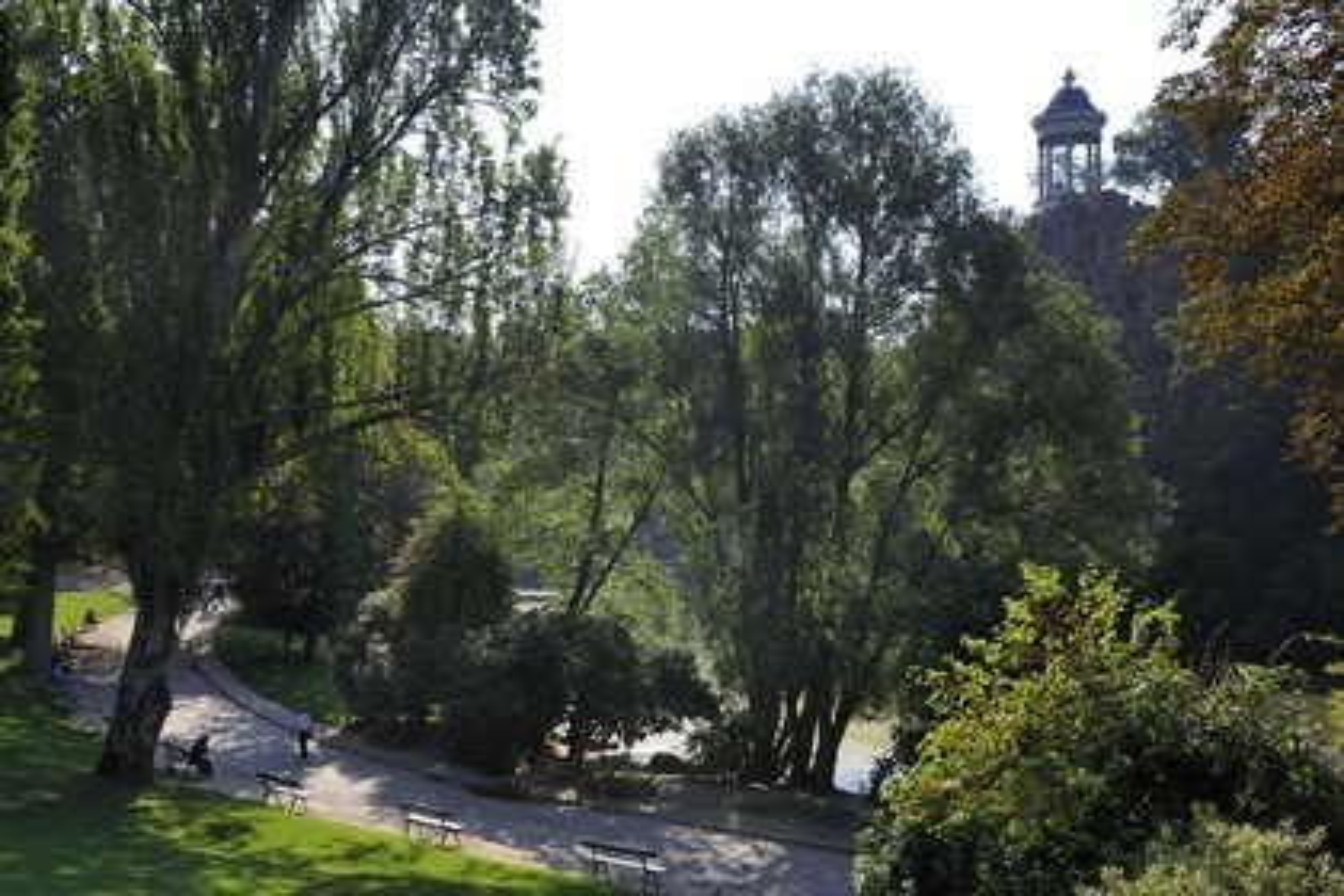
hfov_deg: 48.5
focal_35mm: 40
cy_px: 448
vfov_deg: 33.4
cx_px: 672
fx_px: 1493
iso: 200
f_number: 10
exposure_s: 1/160
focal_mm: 40
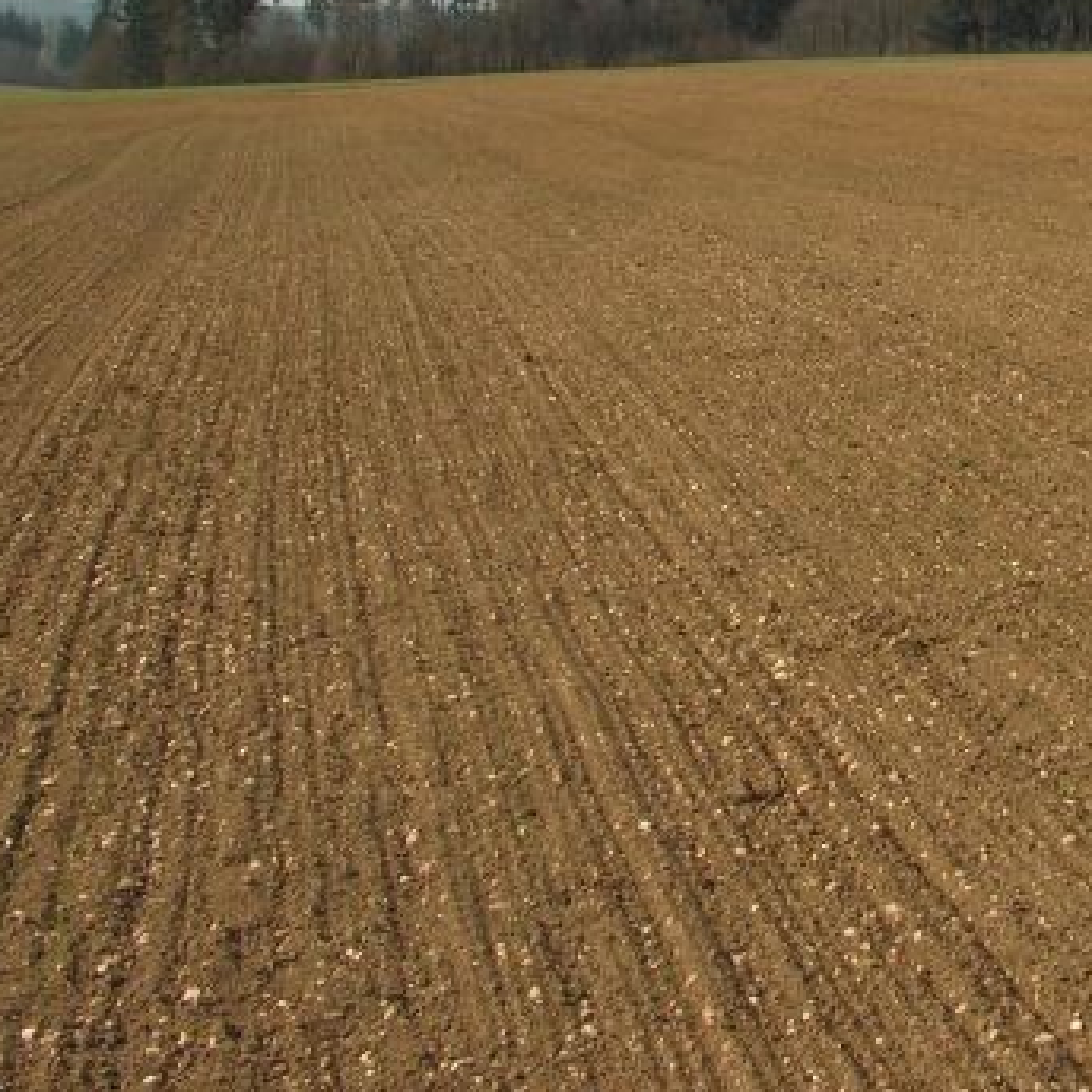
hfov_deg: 22.8
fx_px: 2641
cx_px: 956
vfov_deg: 23.0
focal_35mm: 74
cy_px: 190
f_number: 4.8
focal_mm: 6
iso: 50
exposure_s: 1/400
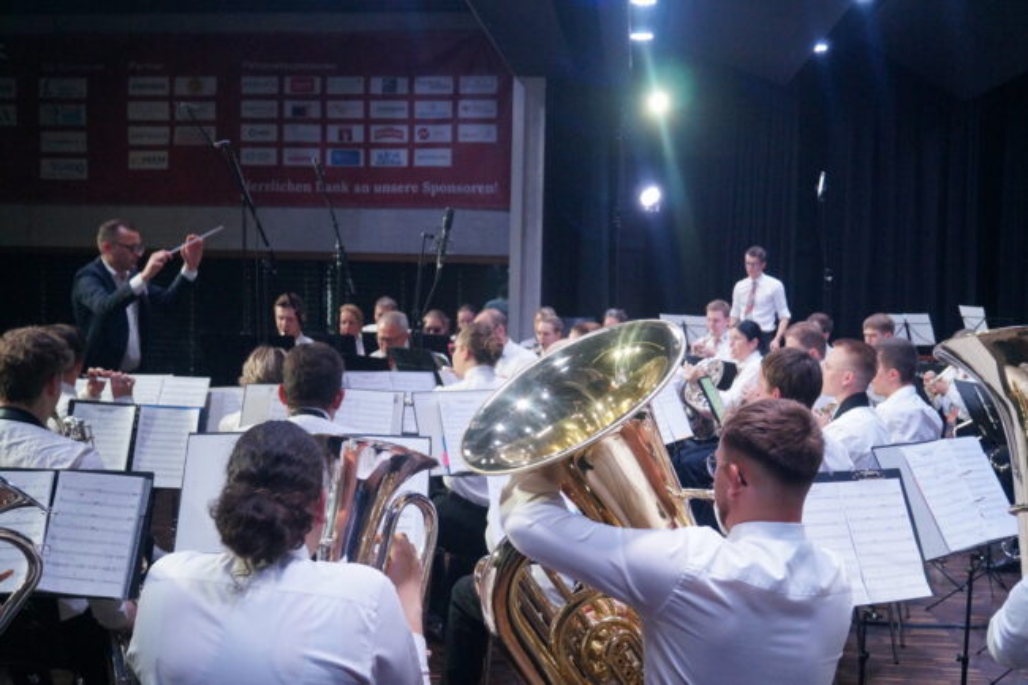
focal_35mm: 52
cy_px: 342
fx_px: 1499
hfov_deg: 37.9
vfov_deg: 25.7
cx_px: 514
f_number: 4.5
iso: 2000
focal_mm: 35
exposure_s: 1/160
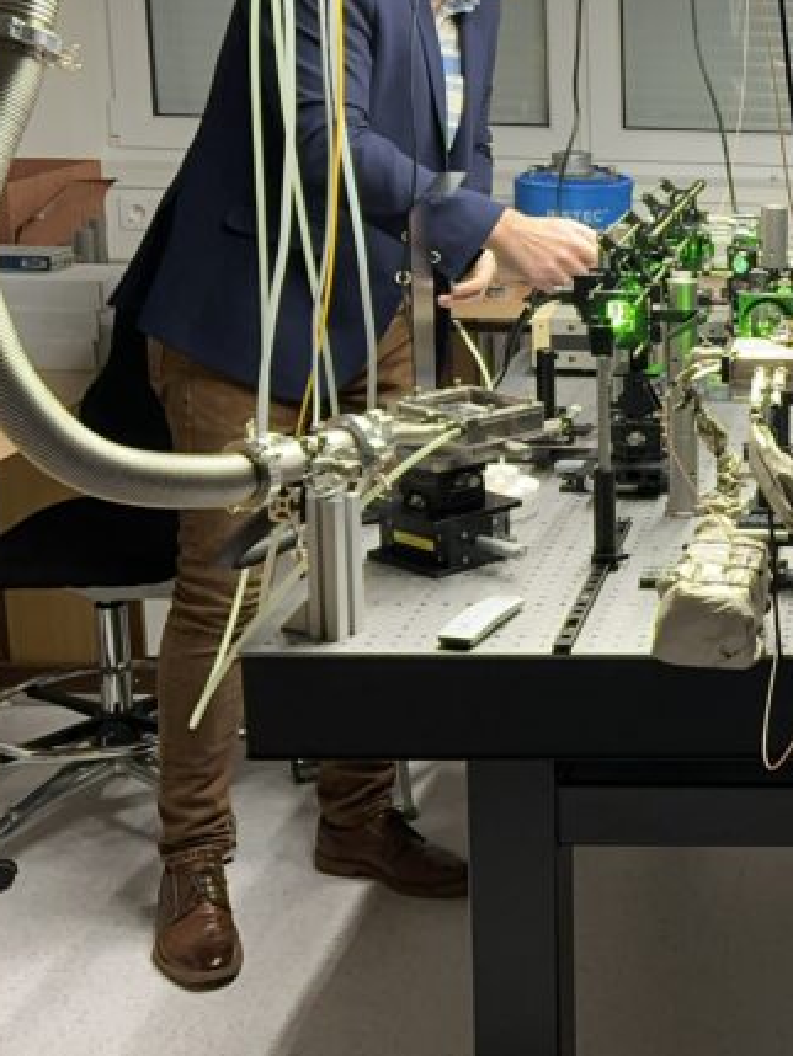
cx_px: 1032
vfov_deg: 31.0
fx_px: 1893
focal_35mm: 62
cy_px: 364
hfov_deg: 21.4
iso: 160
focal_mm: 5.7
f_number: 1.5
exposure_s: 1/60
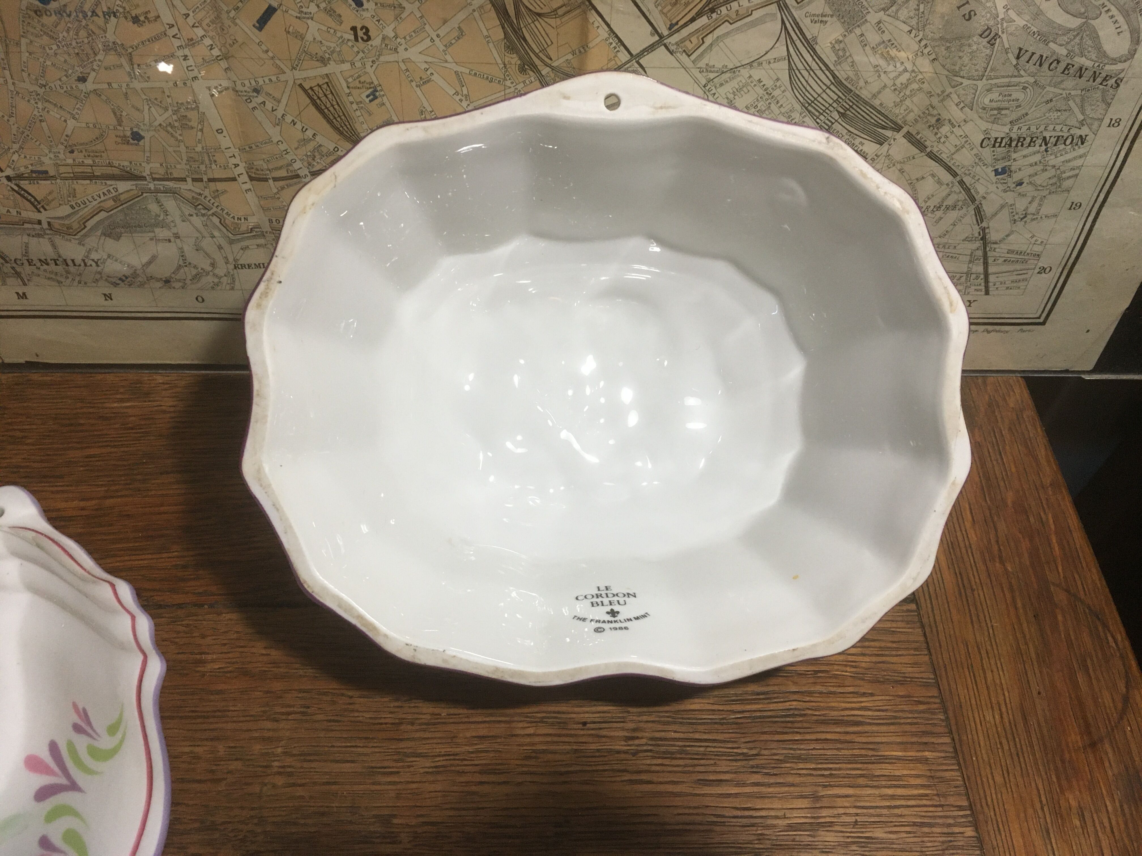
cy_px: 428
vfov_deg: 48.2
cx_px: 571
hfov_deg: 61.7
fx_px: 957
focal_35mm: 29
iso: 160
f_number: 2.2
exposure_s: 1/33
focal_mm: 4.15
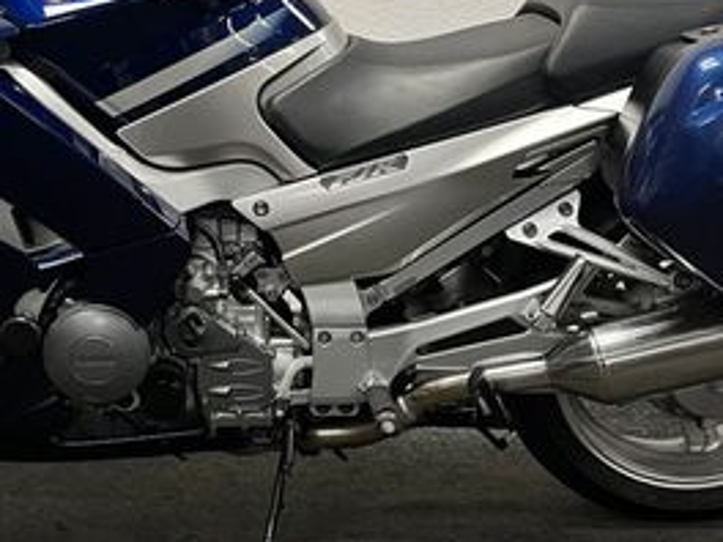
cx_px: 263
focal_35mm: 63
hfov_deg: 30.6
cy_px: 181
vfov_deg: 23.2
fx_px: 1316
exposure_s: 1/50
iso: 80
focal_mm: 5.1
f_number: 1.6
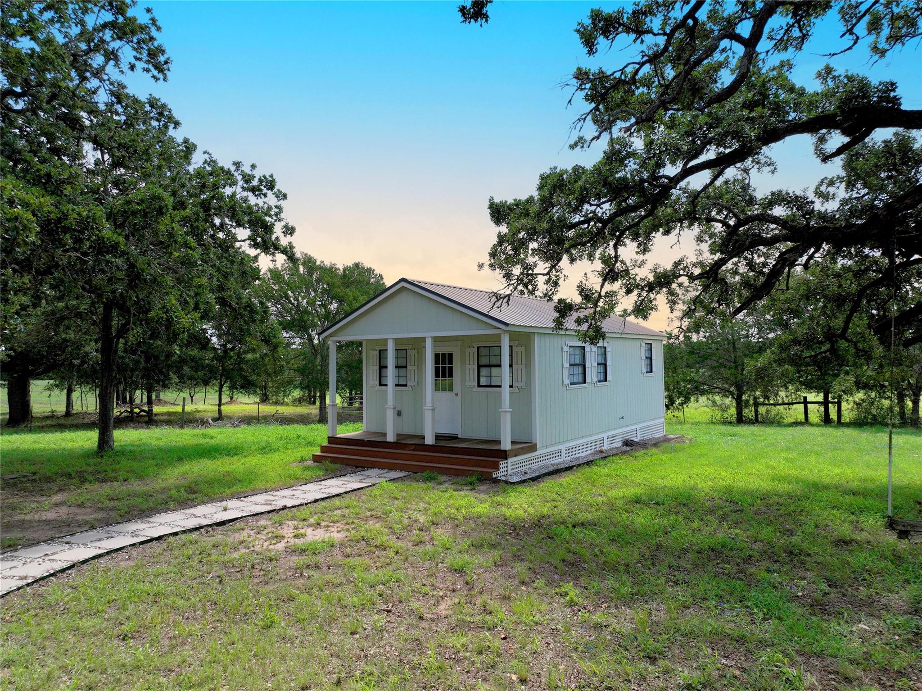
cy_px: 346
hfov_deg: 71.6
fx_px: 639
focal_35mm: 24
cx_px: 461
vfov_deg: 56.8
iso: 160
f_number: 2.8
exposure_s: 1/3200
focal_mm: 12.29
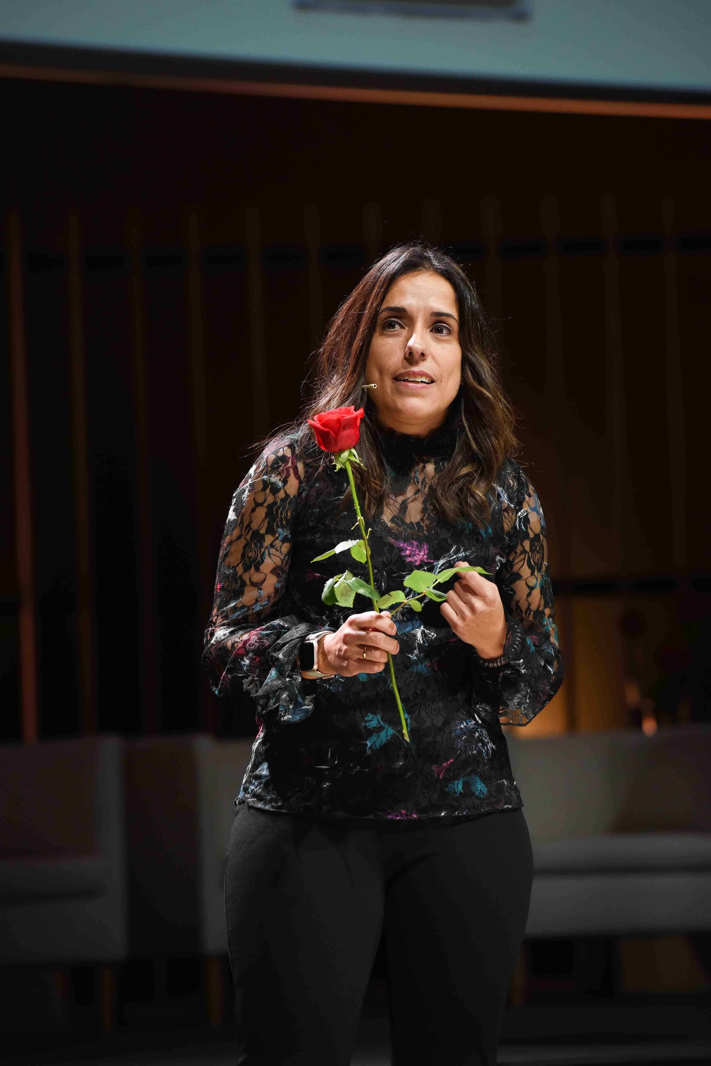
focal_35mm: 200
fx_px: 5919
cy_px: 533
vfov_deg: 10.3
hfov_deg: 6.9
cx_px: 356
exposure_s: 1/160
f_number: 4
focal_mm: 200
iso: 1600
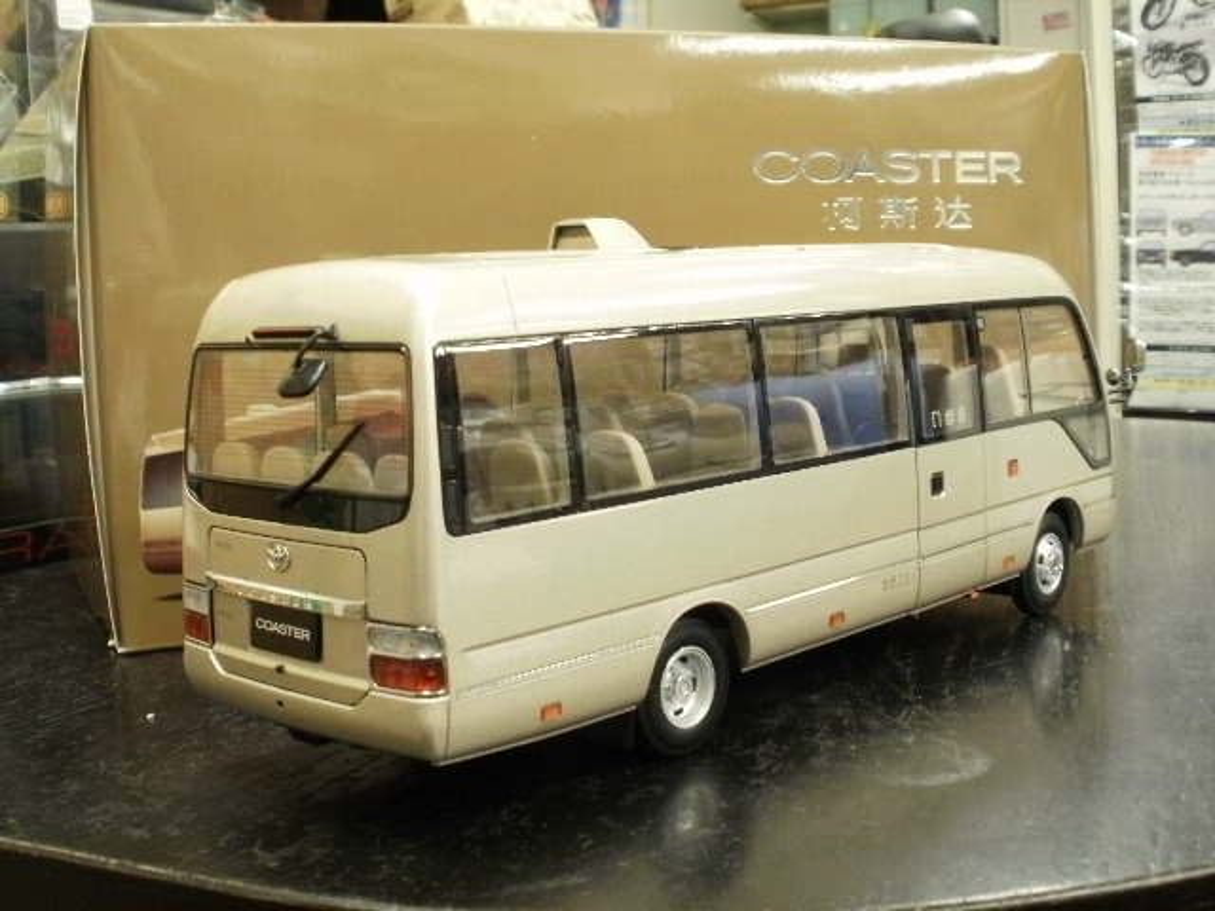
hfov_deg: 42.9
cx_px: 608
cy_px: 456
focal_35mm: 44
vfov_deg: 32.9
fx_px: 1544
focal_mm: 7.7
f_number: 4
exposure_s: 1/5
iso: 125
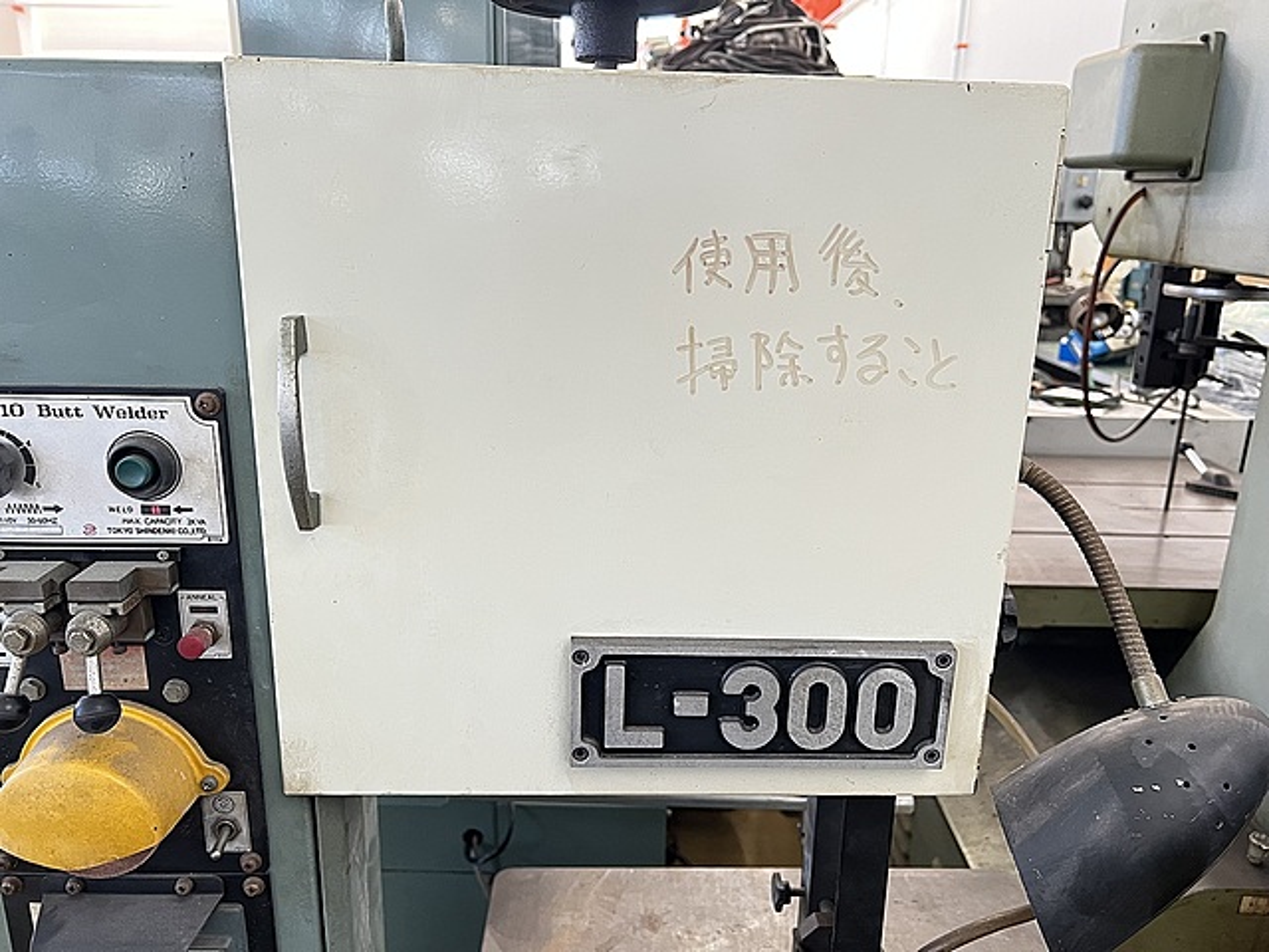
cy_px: 476
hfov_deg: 67.3
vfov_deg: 53.1
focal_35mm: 26
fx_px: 953
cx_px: 634
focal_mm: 5.7
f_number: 1.5
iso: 200
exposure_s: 1/60
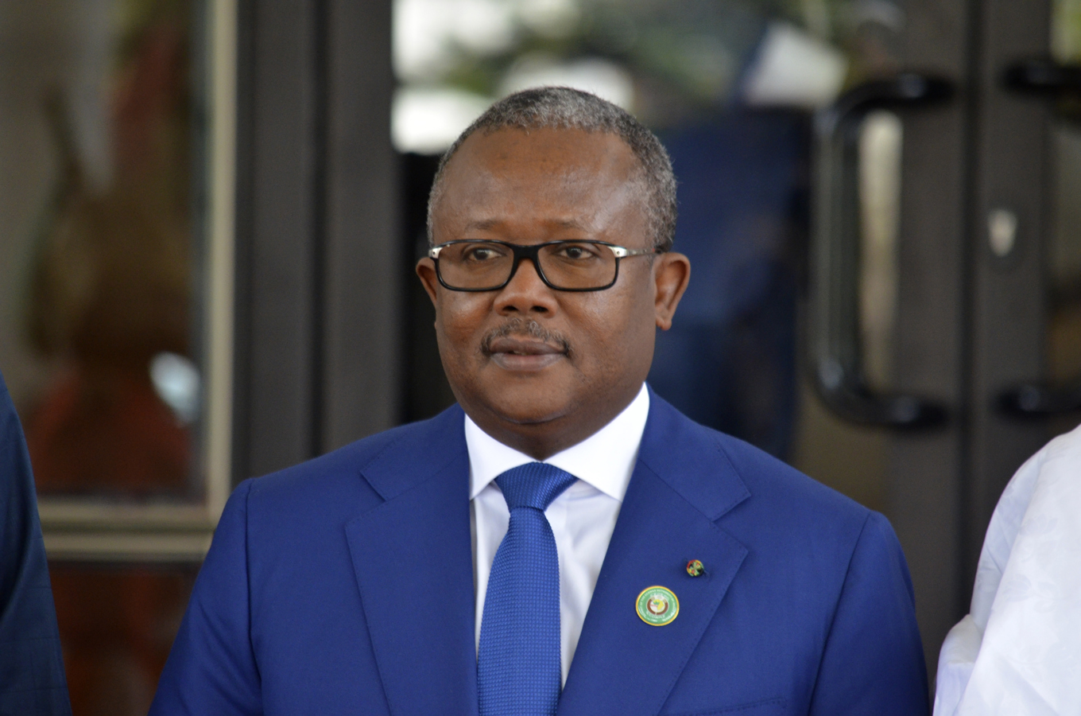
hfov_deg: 4.9
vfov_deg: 3.3
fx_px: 12582
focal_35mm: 420
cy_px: 358
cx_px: 540
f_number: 5.6
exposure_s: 1/400
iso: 1600
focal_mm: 280
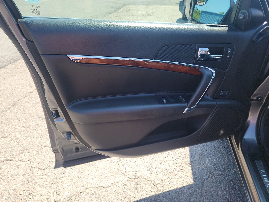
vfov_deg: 56.8
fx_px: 187
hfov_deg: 71.6
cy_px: 101
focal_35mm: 24
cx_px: 134
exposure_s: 1/229
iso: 50
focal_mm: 6.7
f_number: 1.8
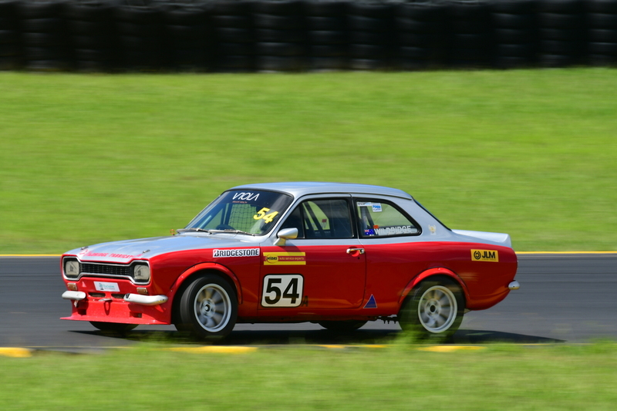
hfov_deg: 3.1
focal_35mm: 675
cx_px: 308
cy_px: 206
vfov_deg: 2.0
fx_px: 11566
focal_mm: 450
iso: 100
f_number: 11
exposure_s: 1/125
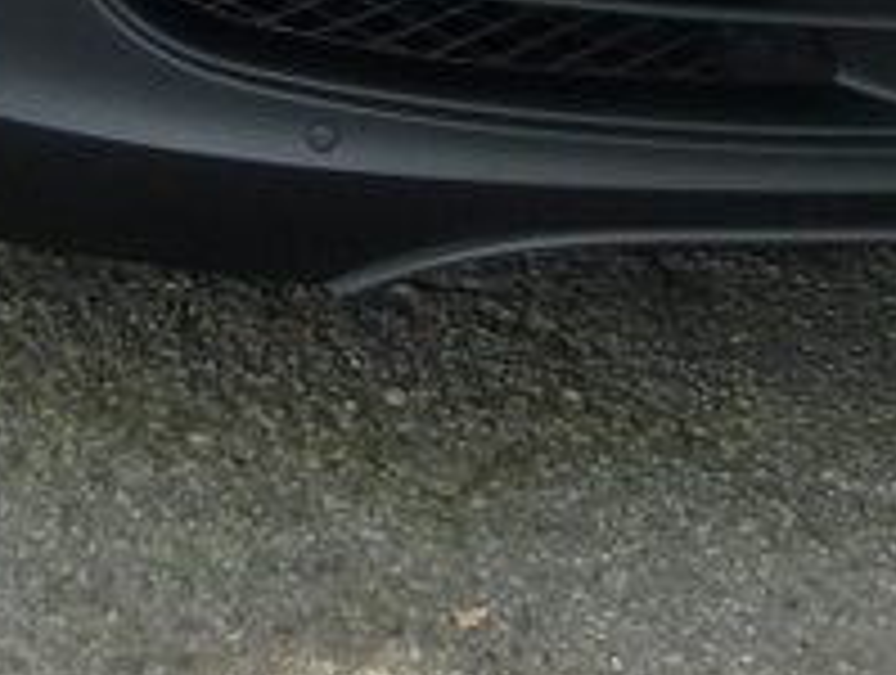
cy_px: -394
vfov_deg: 7.6
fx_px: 5005
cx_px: 320
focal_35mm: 193
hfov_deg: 10.2
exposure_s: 1/80
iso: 100
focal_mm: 6.1
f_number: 3.7
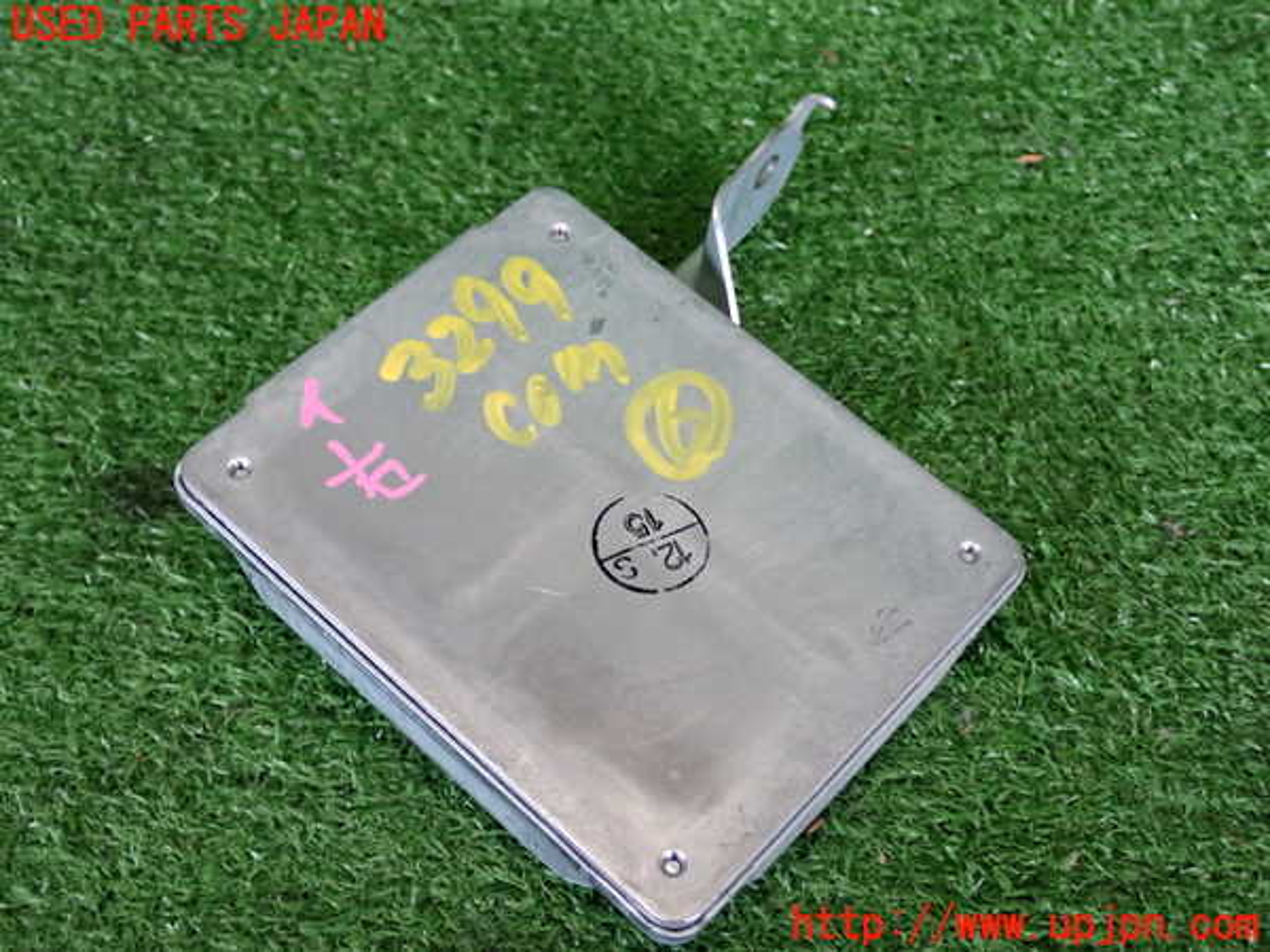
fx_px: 1724
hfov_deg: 40.4
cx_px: 635
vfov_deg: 30.9
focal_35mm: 47
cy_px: 476
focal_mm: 8.4
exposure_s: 1/50
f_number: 3.1
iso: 500
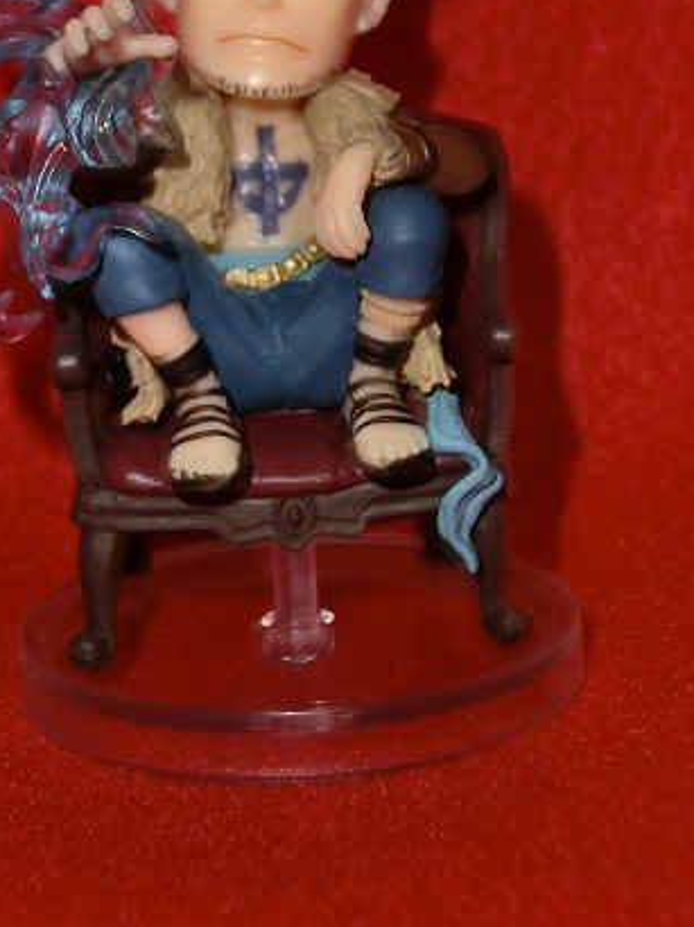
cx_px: 223
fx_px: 3051
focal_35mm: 114
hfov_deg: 13.0
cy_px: 234
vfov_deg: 17.2
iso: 100
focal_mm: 13.48
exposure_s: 1/25
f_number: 4.9
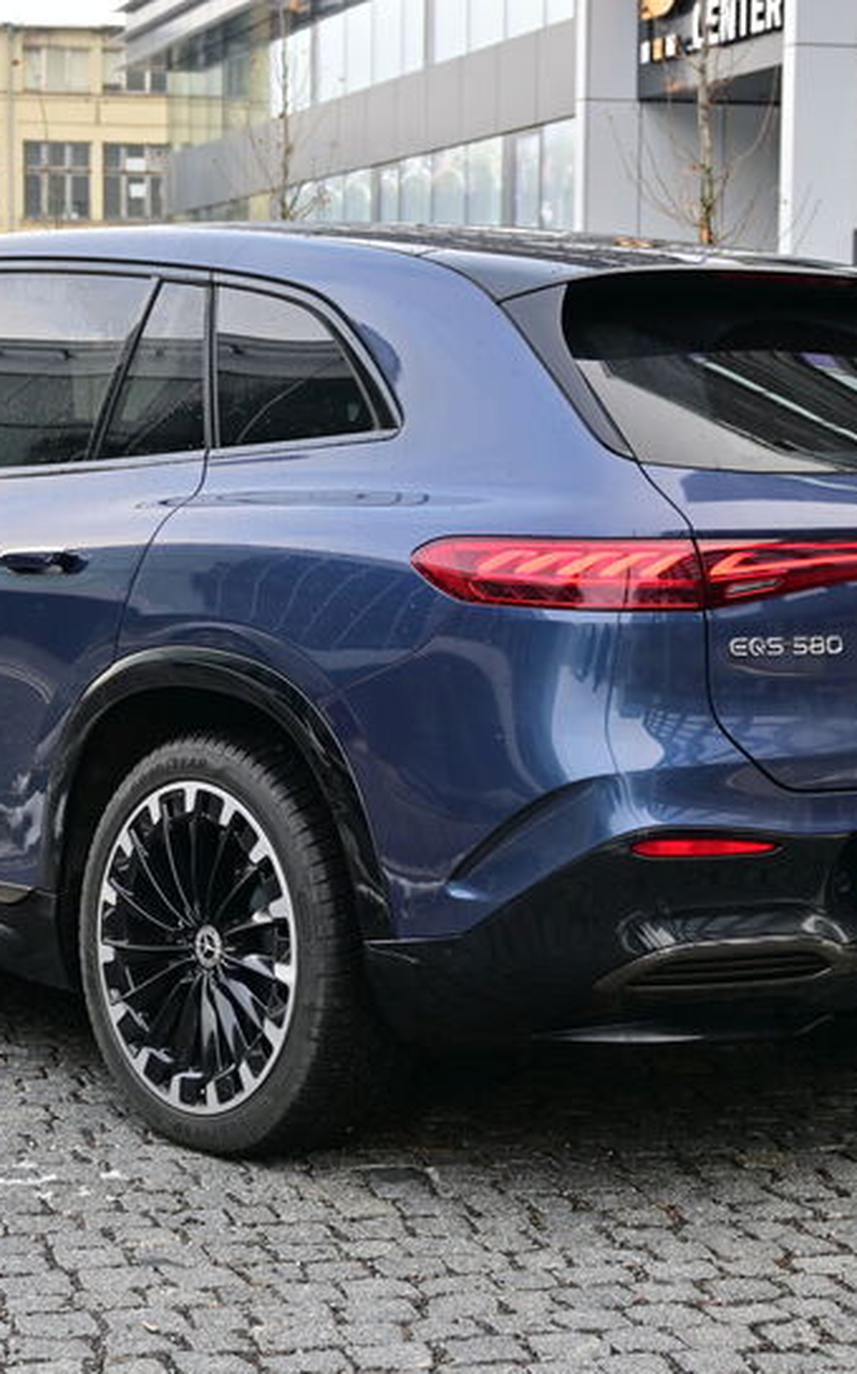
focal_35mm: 79
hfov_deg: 16.5
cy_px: 693
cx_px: 285
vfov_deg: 26.2
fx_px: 2956
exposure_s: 1/80
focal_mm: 34
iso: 100
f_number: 5
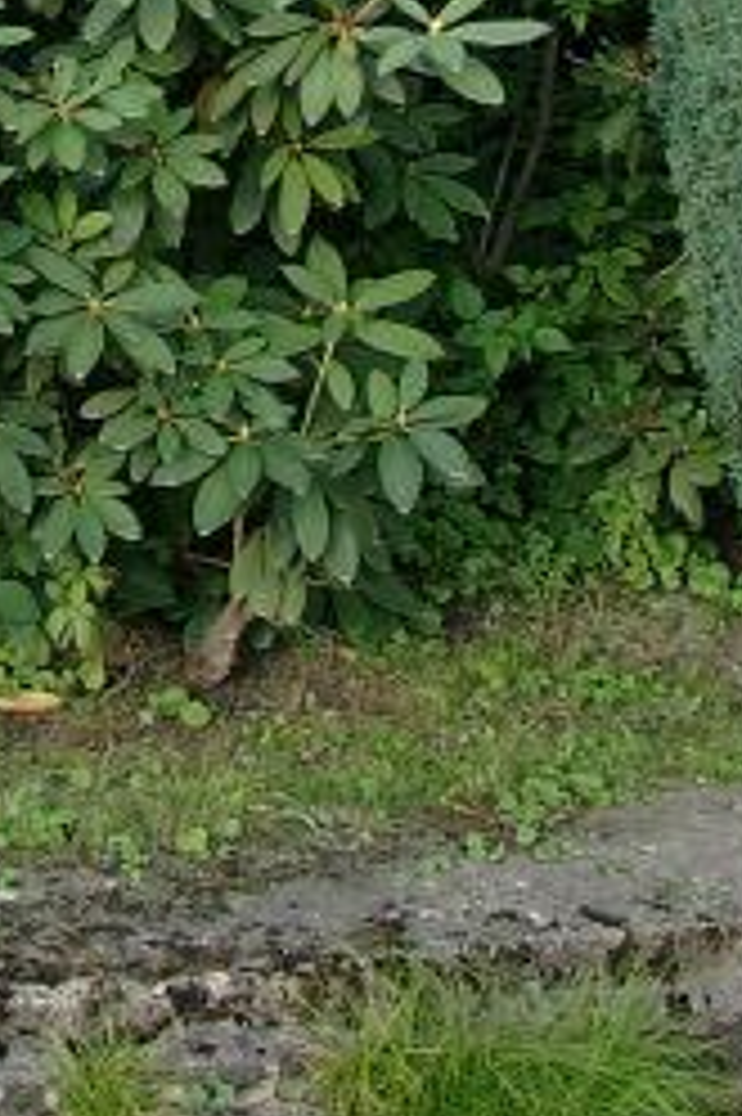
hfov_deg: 11.8
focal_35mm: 114
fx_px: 3529
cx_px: -76
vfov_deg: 16.6
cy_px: -490
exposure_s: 1/103
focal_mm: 7.13
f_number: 2.8
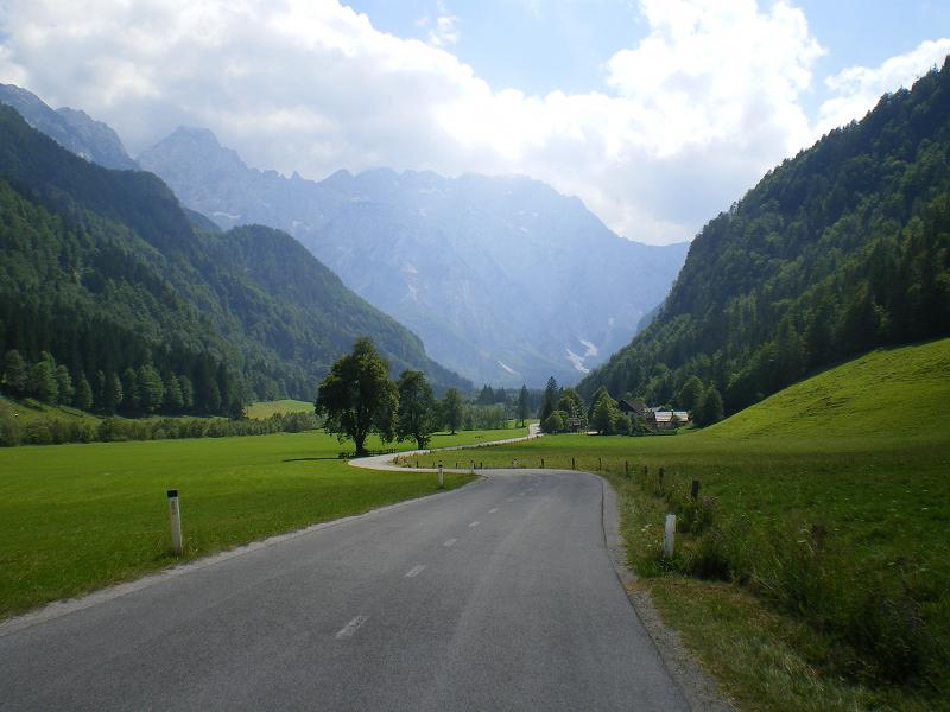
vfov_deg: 37.7
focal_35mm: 38
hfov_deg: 49.0
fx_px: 1043
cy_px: 356
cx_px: 475
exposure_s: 1/400
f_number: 4.6
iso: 64
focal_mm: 6.3
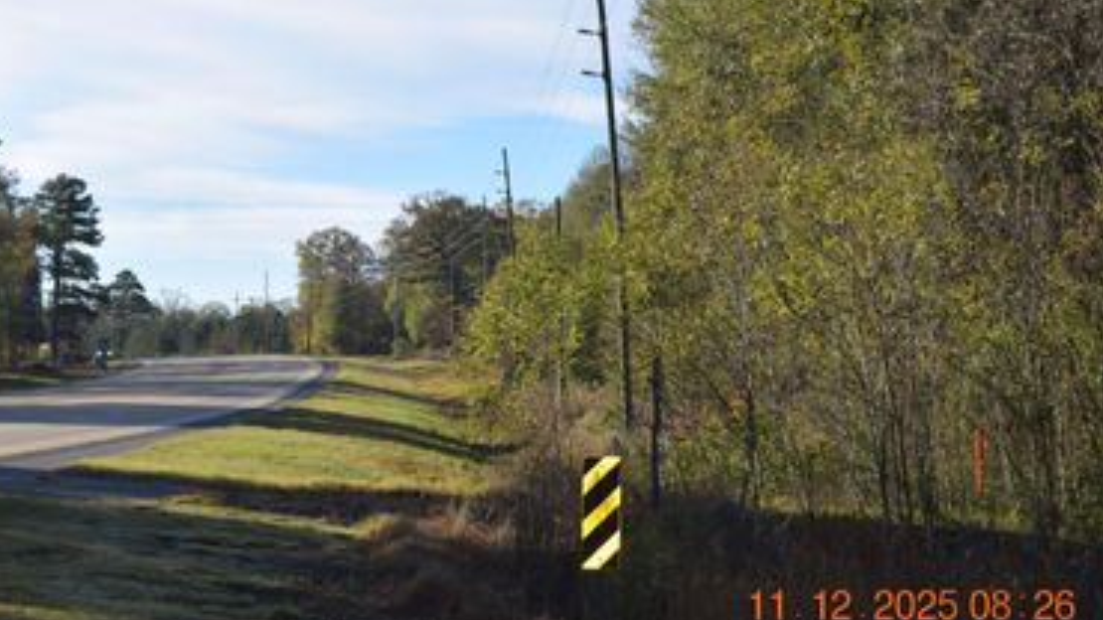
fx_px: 2486
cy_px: 183
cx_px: 471
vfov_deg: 14.2
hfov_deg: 25.0
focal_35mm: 85
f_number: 11
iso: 100
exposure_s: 1/200
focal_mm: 40
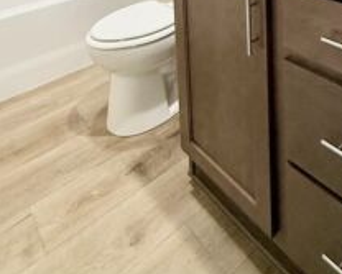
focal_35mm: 35
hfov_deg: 51.3
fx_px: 355
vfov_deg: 30.1
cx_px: 196
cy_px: -109
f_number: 2.2
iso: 200
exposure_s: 1/120
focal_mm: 2.22
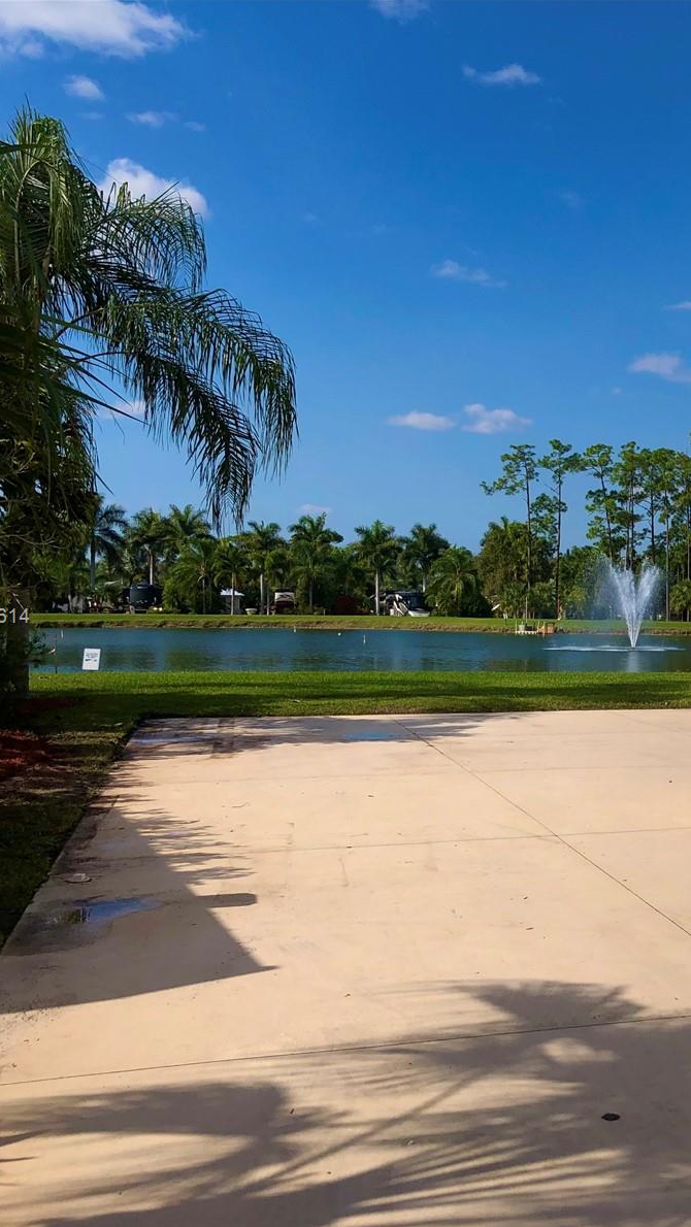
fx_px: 1335
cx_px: 692
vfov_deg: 49.4
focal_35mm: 41
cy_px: 618
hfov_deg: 27.4
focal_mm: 3.99
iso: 25
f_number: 1.8
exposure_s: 1/5348
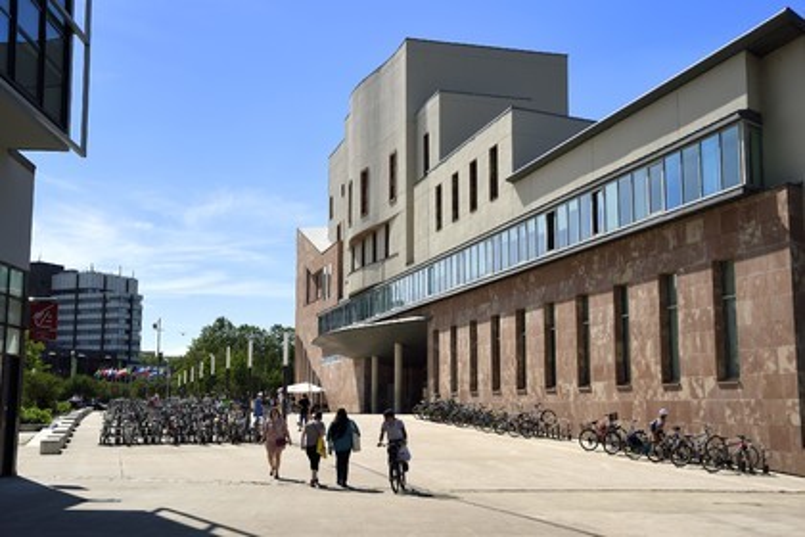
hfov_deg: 46.4
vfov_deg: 31.9
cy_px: 268
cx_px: 402
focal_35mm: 42
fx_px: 939
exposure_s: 1/500
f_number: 10
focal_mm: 42
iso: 200
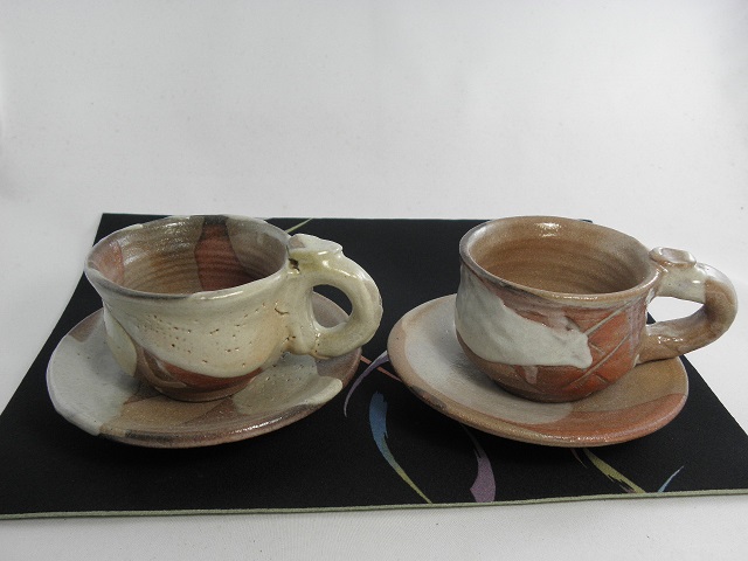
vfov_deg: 39.7
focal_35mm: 36
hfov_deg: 51.4
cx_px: 374
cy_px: 280
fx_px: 778
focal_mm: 6.44
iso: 125
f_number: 3.1
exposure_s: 1/30
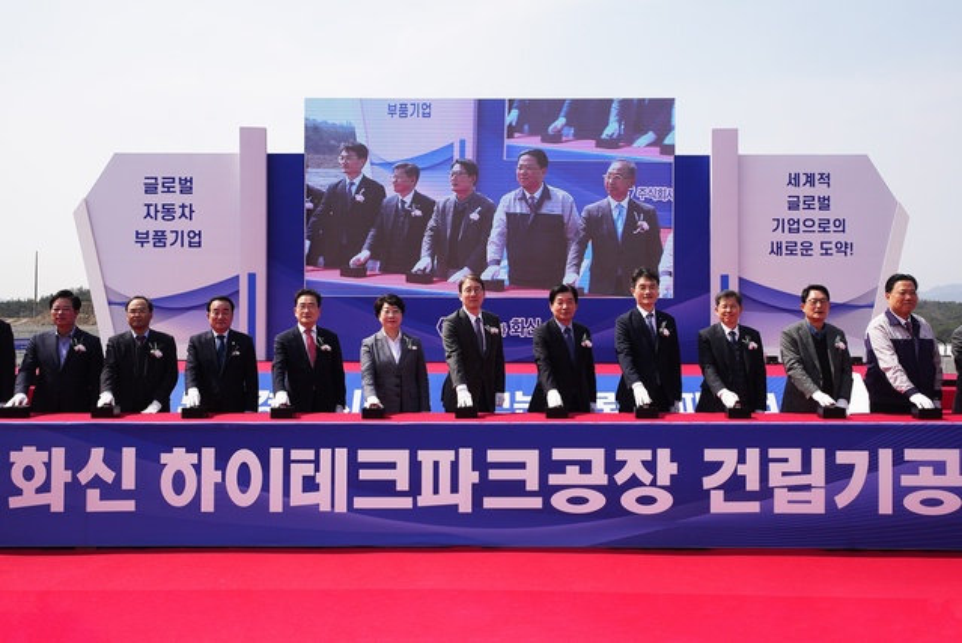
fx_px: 989
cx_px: 481
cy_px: 322
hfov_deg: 51.9
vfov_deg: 36.0
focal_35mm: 37
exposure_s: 1/200
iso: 100
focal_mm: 37
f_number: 8
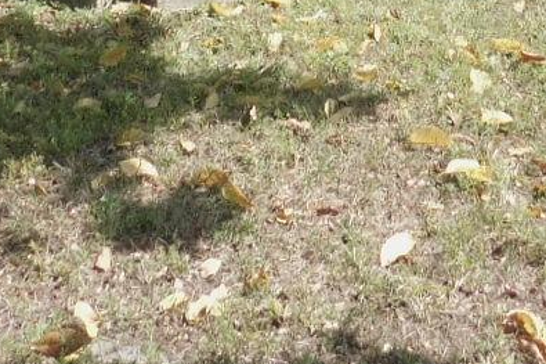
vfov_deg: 12.3
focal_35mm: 97
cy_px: -379
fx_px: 1470
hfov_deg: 20.9
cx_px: 391
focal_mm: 4
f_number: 3
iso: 125
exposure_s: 1/500
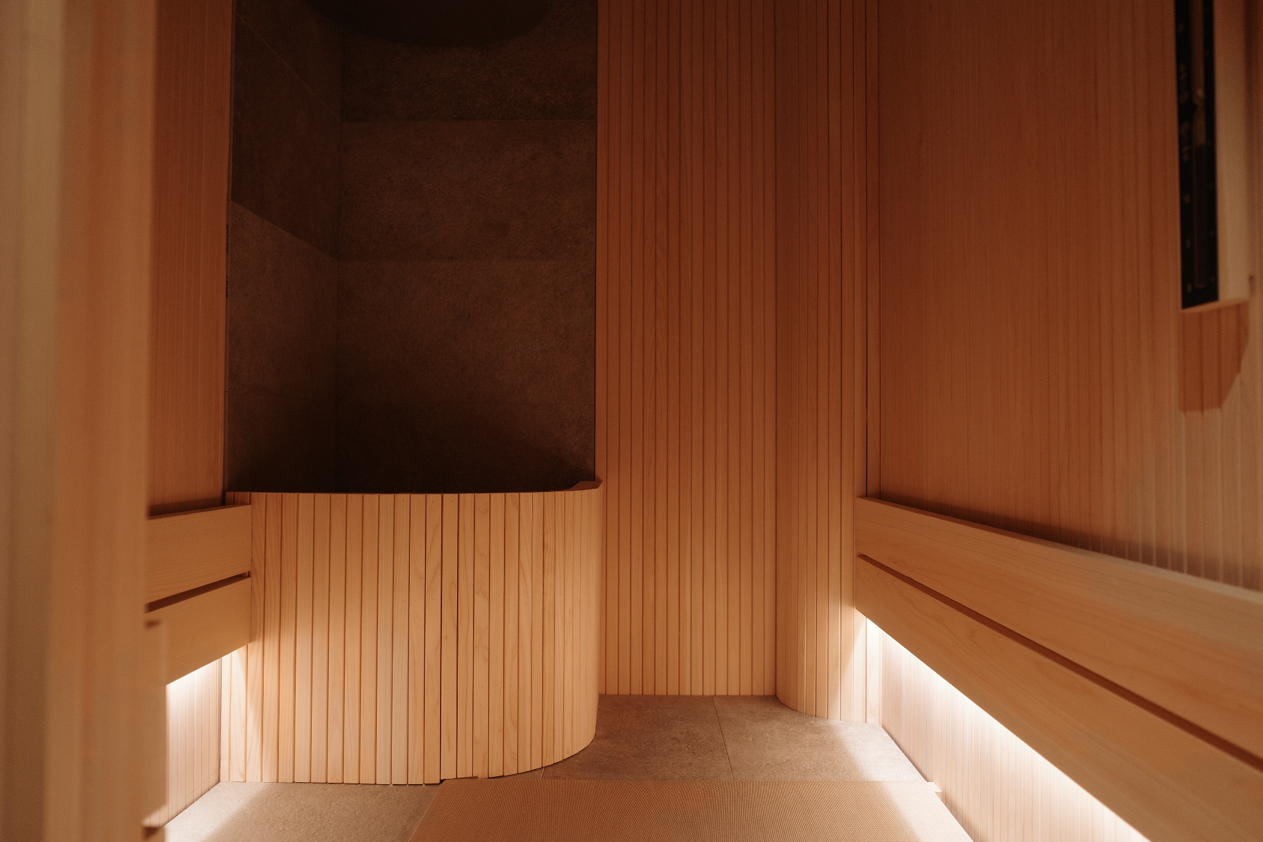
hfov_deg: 65.5
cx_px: 632
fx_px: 982
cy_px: 421
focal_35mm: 28
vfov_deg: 46.4
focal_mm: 18.3
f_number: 2.8
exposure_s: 1/30
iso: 250
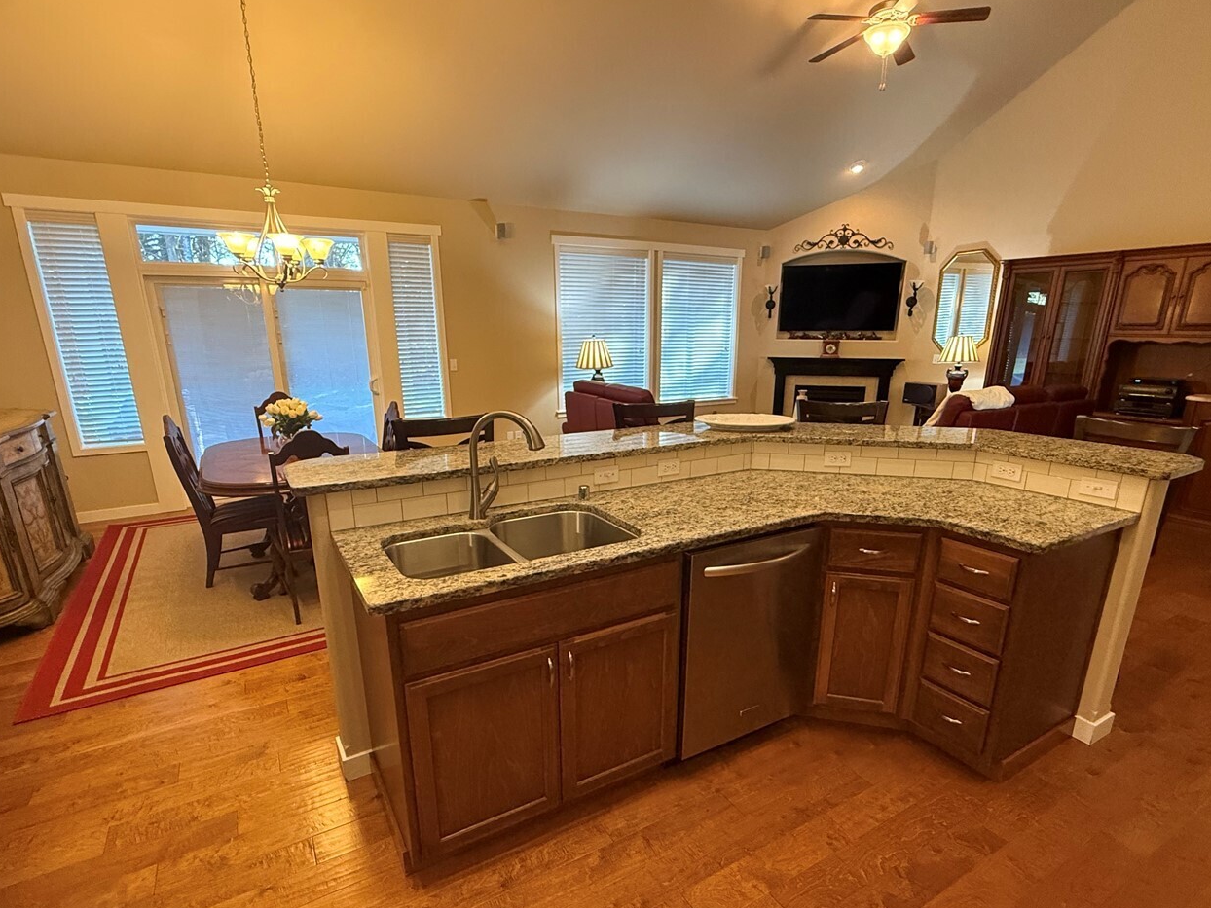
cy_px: 509
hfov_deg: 87.8
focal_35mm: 18
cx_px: 609
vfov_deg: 71.3
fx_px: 630
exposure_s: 1/60
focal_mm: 2.22
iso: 500
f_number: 2.2
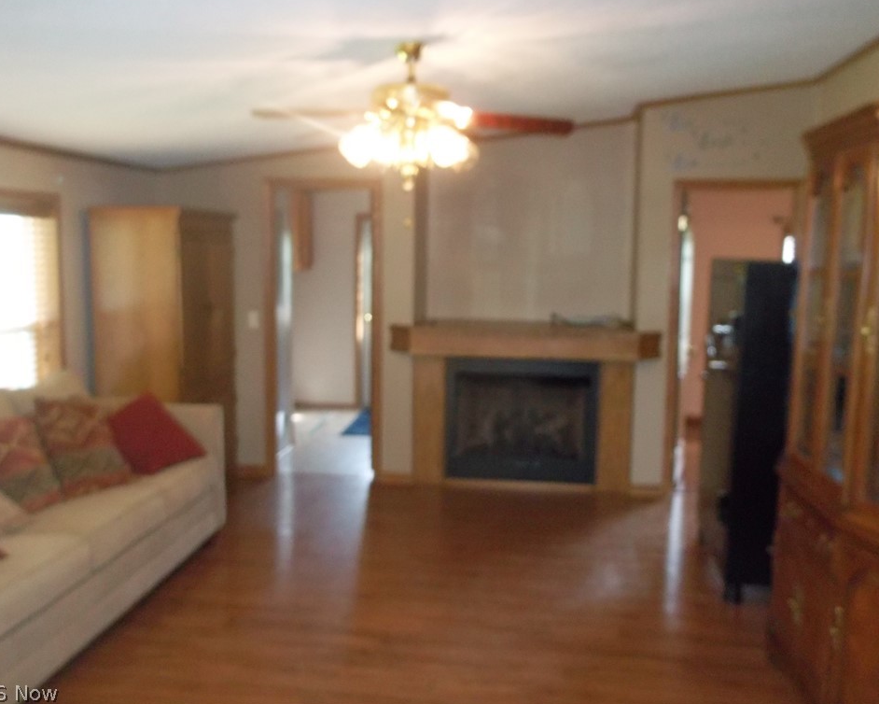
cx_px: 439
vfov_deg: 42.2
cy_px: 350
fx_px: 911
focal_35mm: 35
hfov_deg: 51.5
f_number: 3.3
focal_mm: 5.9
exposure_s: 1/30
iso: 320
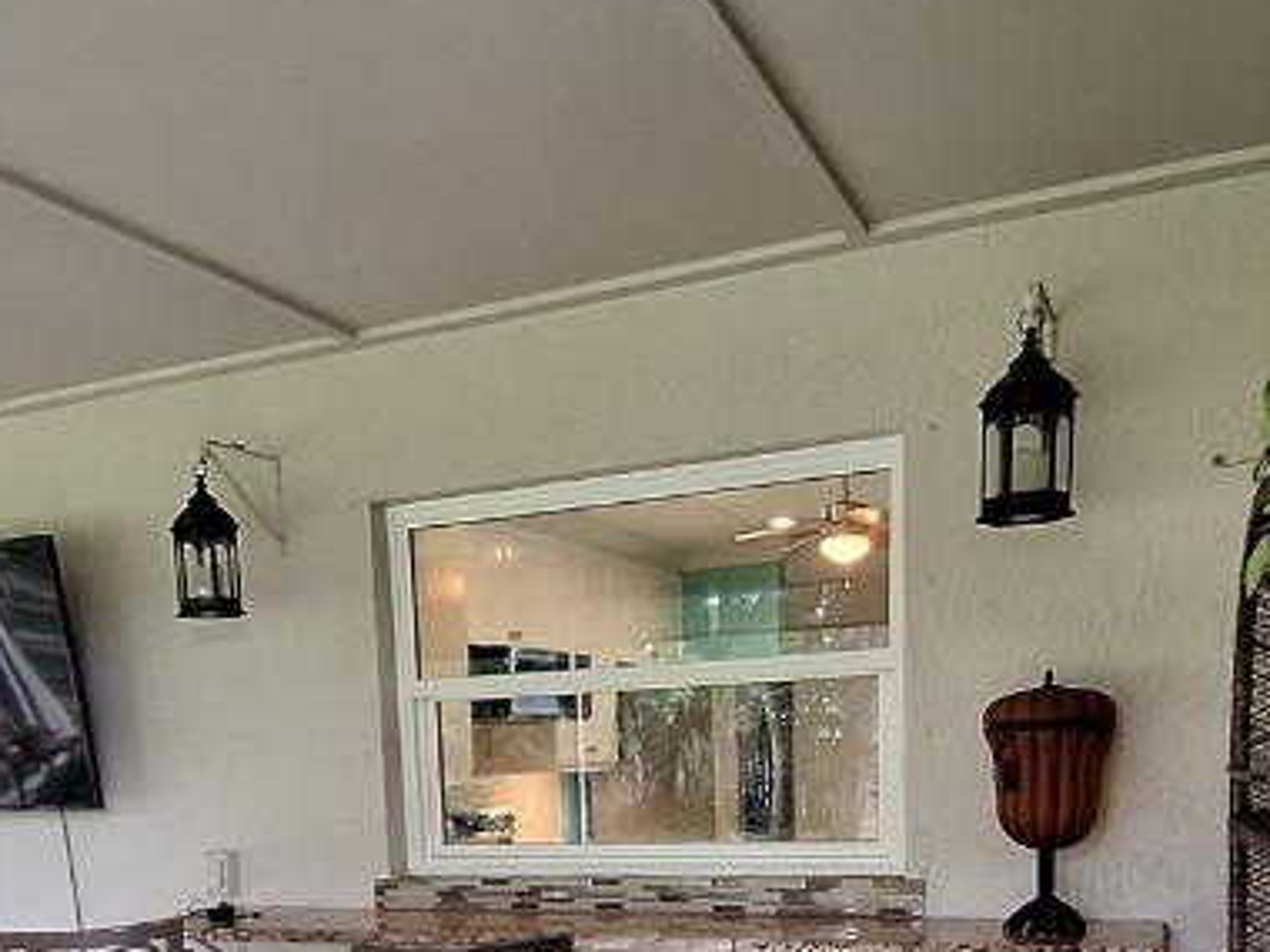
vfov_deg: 35.9
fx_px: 1284
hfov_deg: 52.5
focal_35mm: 35
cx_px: 548
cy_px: 995
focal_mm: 1.74
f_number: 2.2
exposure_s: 1/24
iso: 160
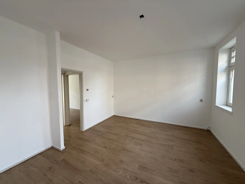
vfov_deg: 85.7
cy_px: 92
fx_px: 99
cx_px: 122
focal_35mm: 14
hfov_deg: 102.1
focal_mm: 2.22
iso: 160
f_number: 2.2
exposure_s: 1/99
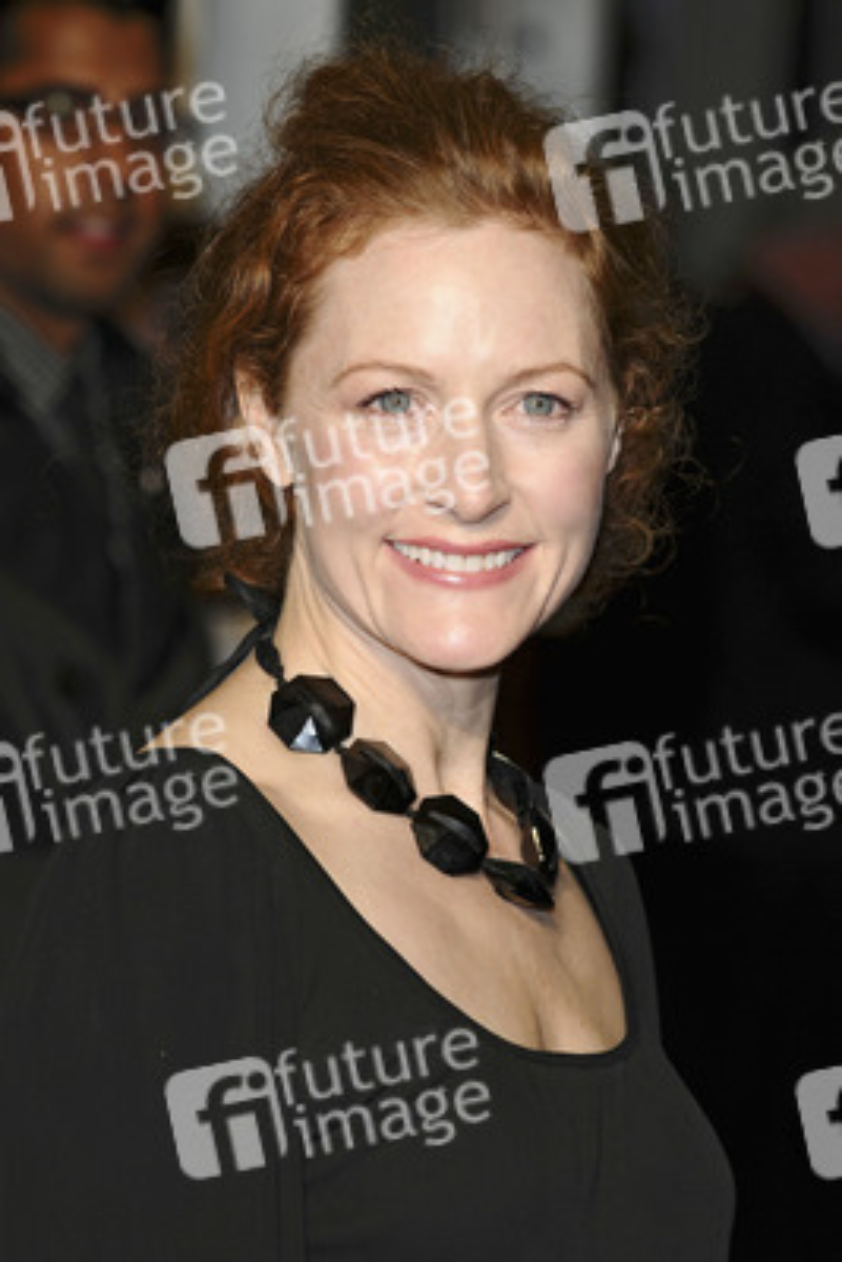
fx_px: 5888
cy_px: 631
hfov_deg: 8.2
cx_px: 421
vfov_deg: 12.2
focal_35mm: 168
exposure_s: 1/200
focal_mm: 112
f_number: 5
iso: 200
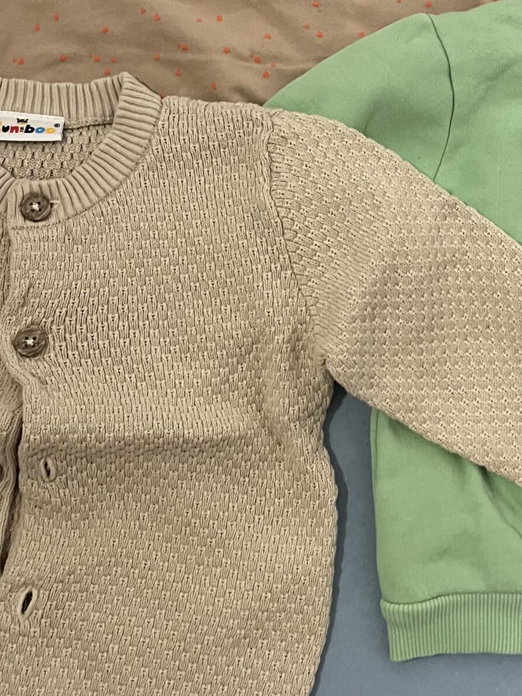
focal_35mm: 56
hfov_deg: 26.0
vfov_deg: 34.0
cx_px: 332
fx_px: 1127
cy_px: 225
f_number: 1.6
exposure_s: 1/33
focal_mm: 5.1
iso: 400
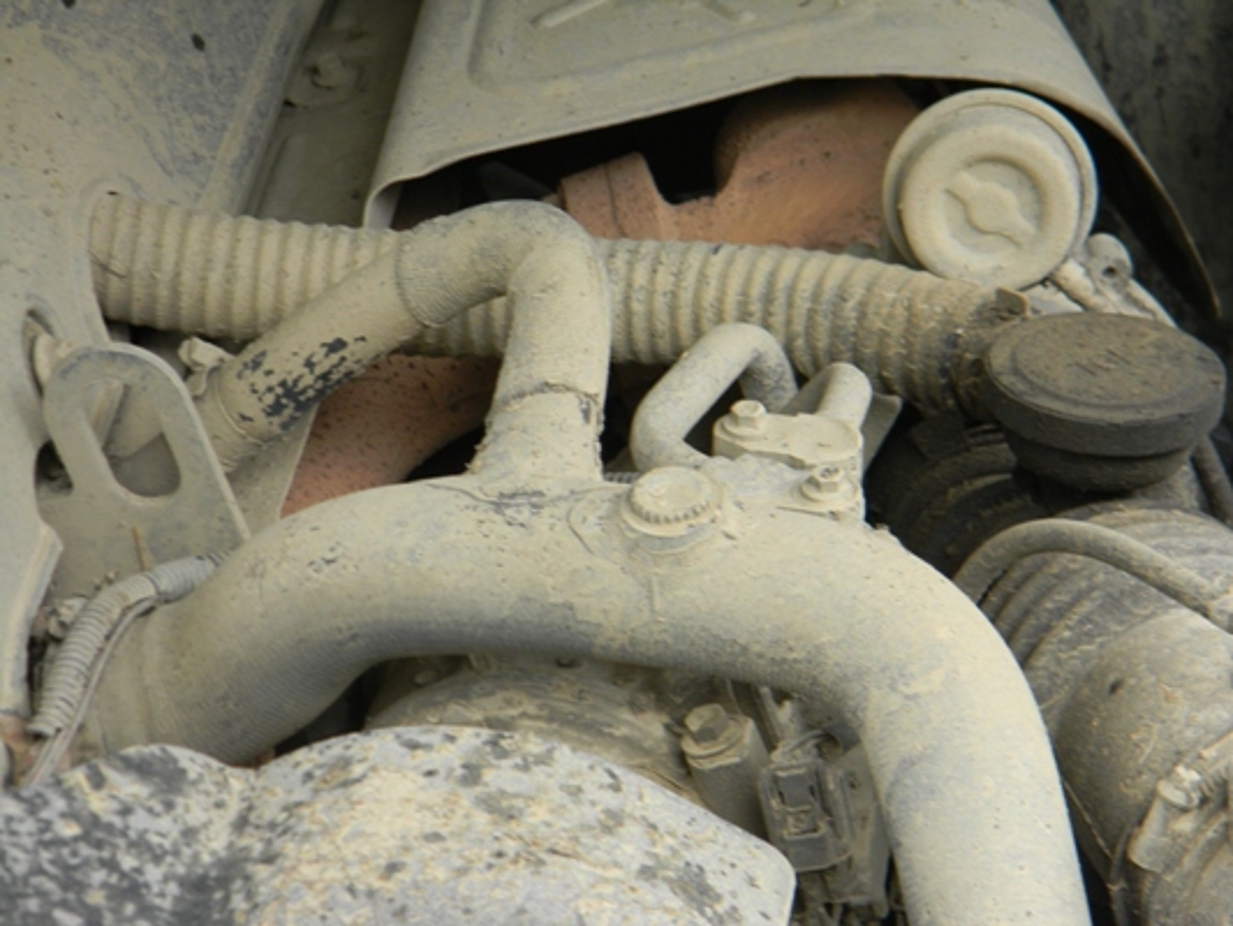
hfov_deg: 13.3
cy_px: 463
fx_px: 5273
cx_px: 616
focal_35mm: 148
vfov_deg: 10.0
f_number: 5
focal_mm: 26.8
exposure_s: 1/30
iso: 93
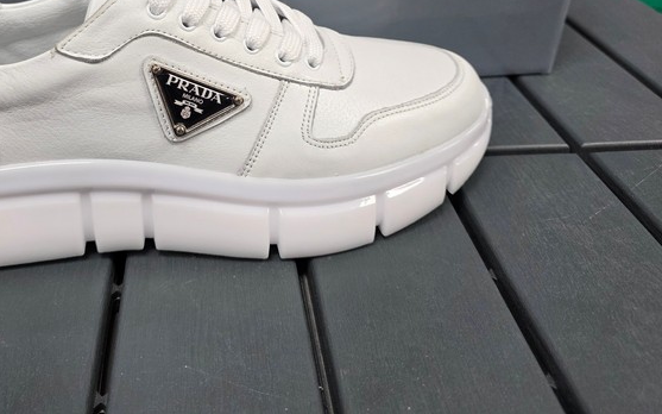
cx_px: 206
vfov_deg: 34.6
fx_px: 631
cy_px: 58
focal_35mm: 35
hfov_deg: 53.9
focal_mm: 6.3
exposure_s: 1/100
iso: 160
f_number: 1.7
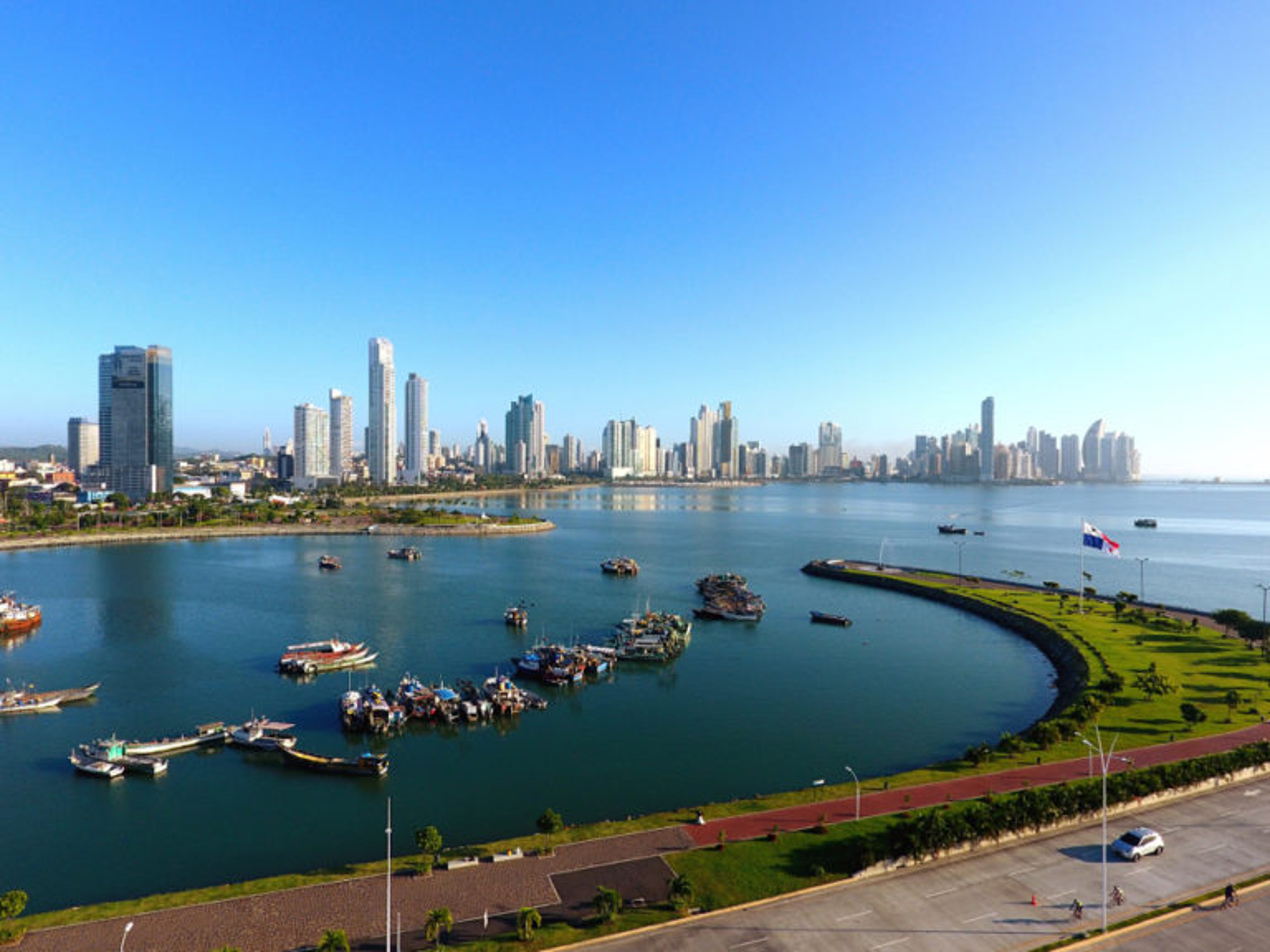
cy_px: 476
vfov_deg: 66.0
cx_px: 635
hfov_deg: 81.7
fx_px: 734
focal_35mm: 20
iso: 100
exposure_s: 1/825
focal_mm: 3.61
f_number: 2.8
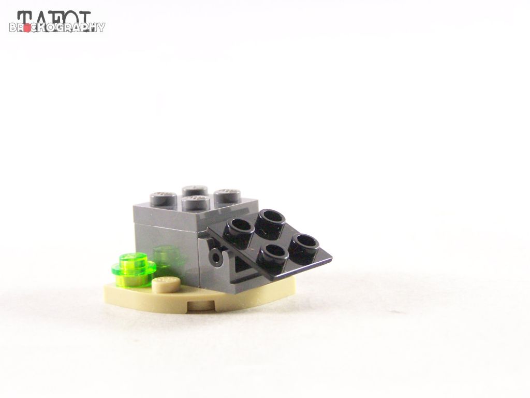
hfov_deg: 26.0
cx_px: 265
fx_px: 1148
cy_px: 199
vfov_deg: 19.6
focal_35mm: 75
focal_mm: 12.4
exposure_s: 1/60
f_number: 3.2
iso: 400
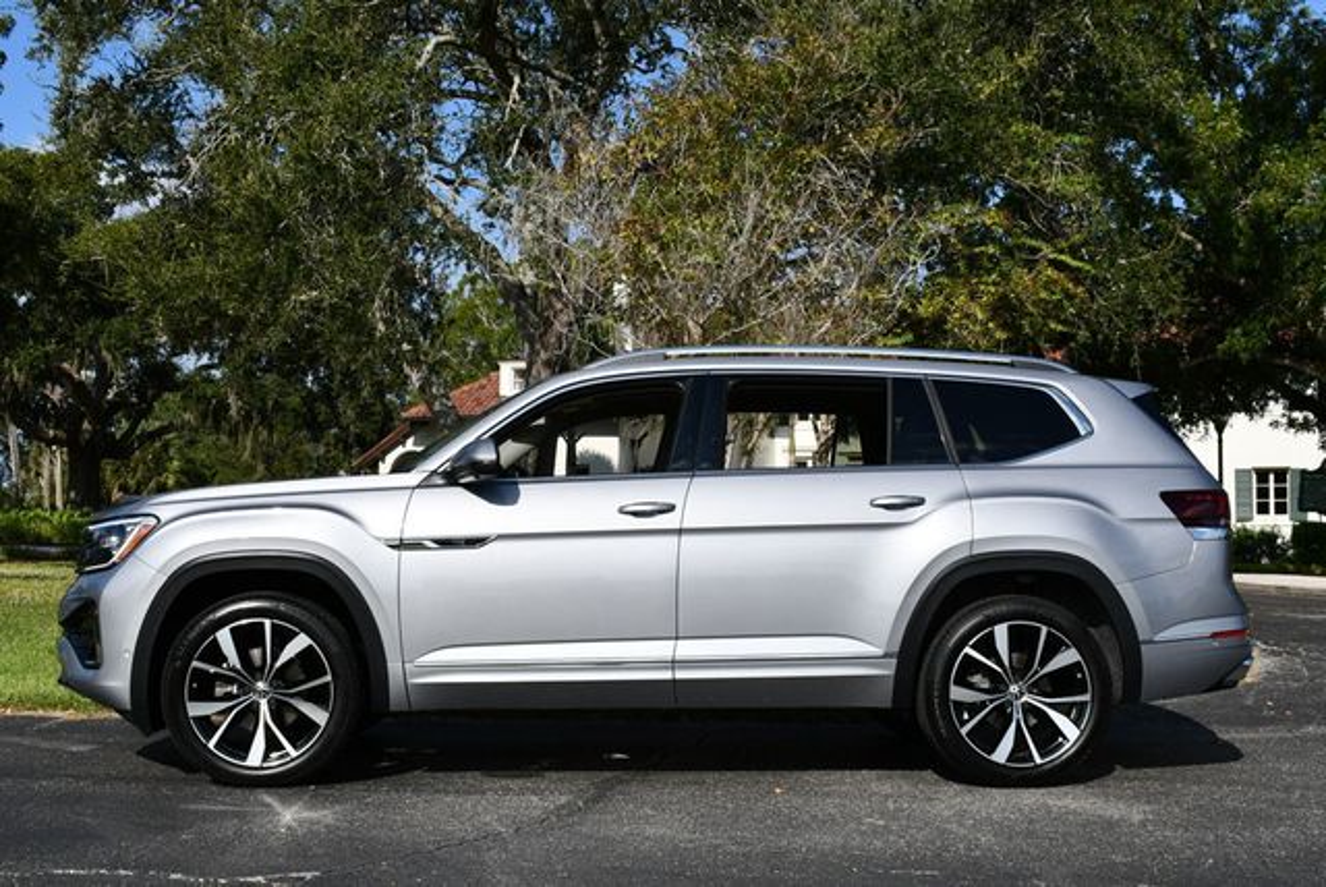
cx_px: 663
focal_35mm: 46
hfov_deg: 42.7
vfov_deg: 29.3
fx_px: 1696
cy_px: 444
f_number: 10
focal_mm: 23
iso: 100
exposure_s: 1/400
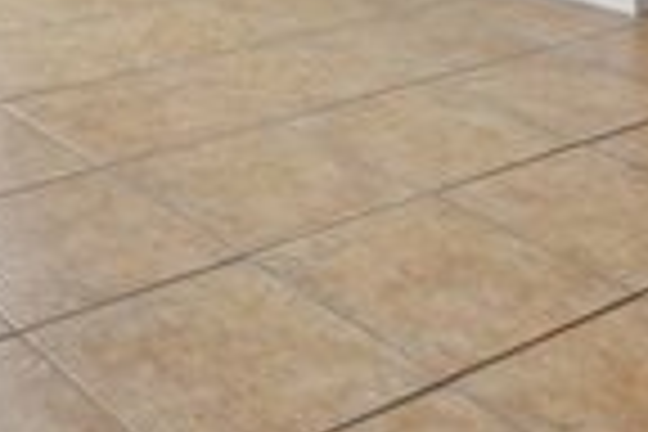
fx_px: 1278
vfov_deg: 16.1
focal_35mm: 71
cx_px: 117
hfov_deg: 27.8
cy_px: -353
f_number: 8
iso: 400
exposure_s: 1/25
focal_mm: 16
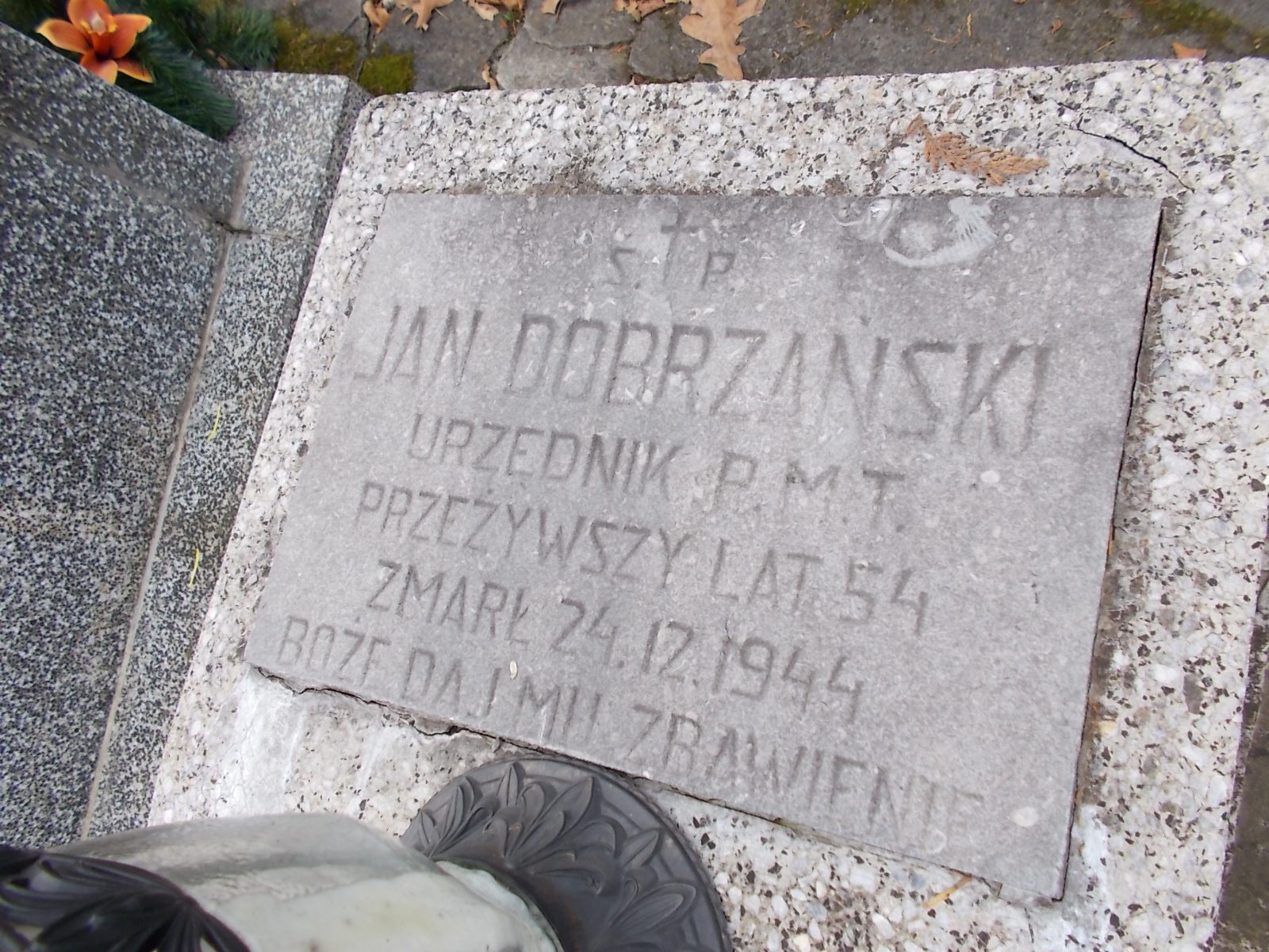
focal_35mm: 26
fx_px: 953
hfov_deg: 67.3
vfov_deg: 53.1
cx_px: 634
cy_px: 476
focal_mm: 4.6
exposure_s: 1/160
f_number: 3.2
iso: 80
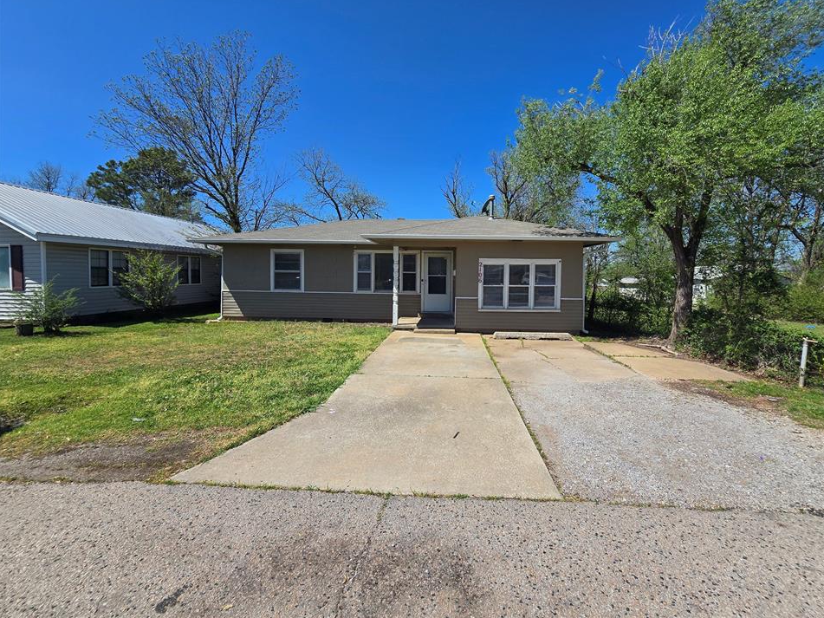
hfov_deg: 101.9
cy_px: 286
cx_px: 441
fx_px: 333
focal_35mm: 14
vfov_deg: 85.5
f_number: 2.2
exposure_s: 1/3075
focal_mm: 2.2
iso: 50
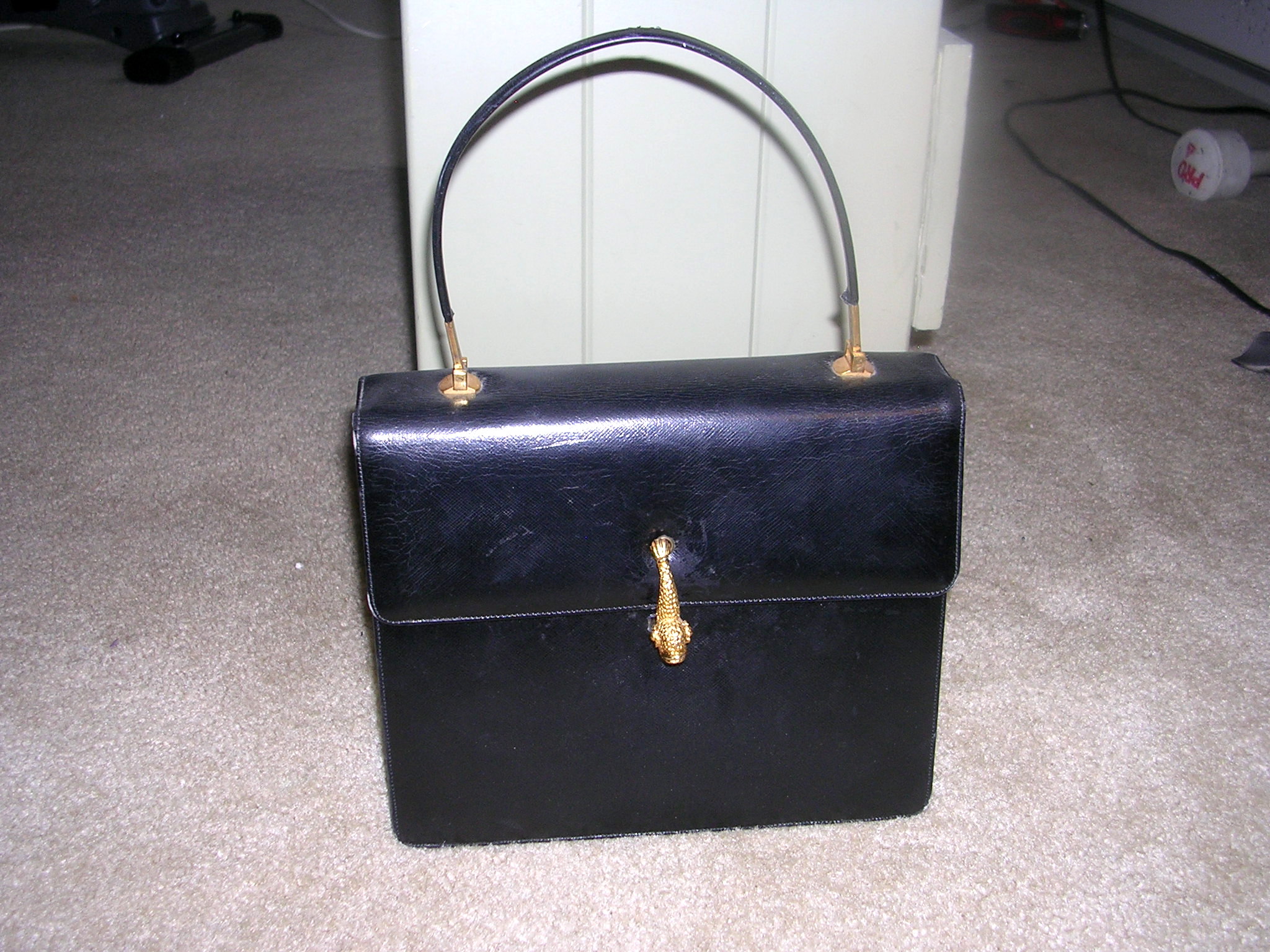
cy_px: 476
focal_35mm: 38
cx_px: 635
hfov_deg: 49.0
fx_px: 1394
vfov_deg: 37.7
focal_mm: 5.8
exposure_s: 1/60.1
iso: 50
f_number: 2.8
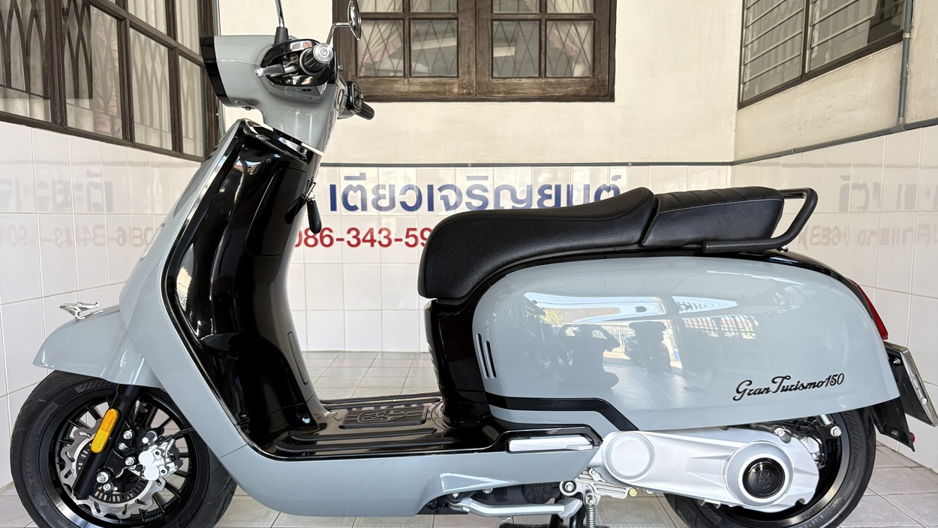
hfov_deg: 66.1
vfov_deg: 40.1
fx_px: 721
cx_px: 466
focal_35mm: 29
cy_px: 304
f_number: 1.6
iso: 125
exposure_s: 1/114
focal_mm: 5.96
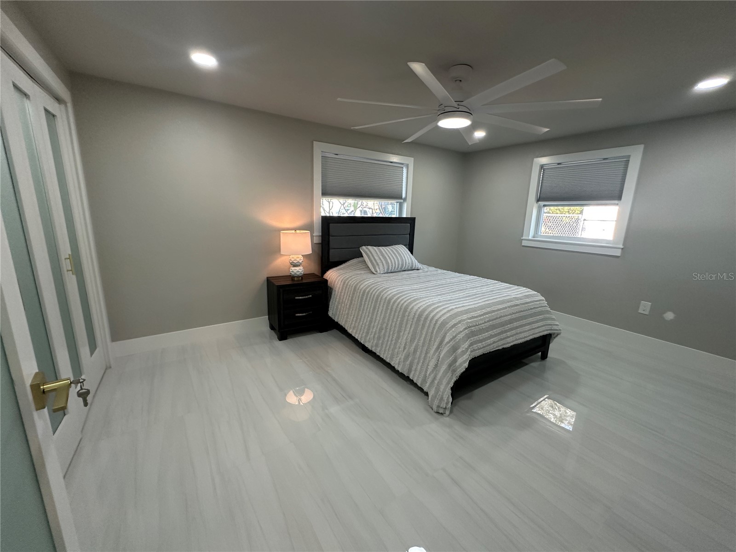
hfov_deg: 102.1
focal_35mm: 14
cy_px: 276
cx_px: 368
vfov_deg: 85.7
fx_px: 298
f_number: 2.2
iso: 250
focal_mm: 2.22
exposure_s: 1/120
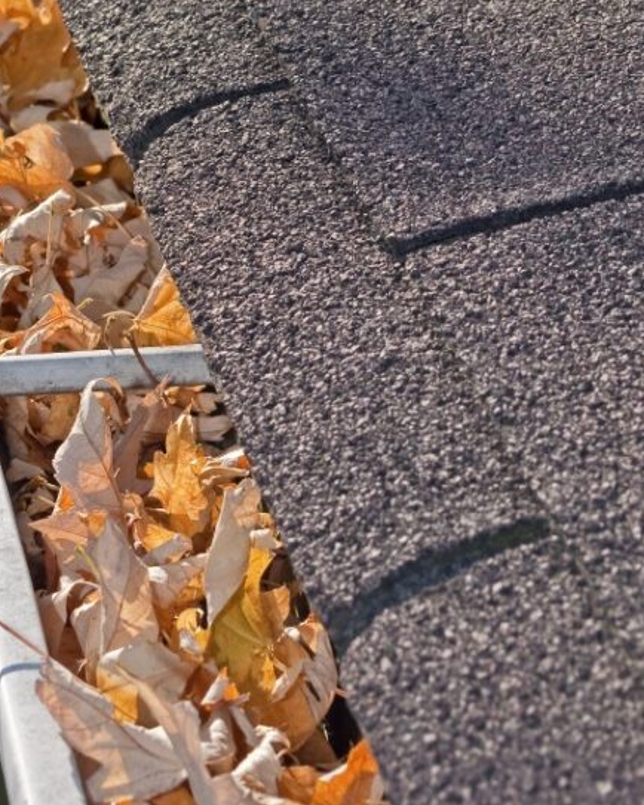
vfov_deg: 13.1
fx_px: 3478
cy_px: 50
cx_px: 151
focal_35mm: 146
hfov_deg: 10.6
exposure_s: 1/125
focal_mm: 55
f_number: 11
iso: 200
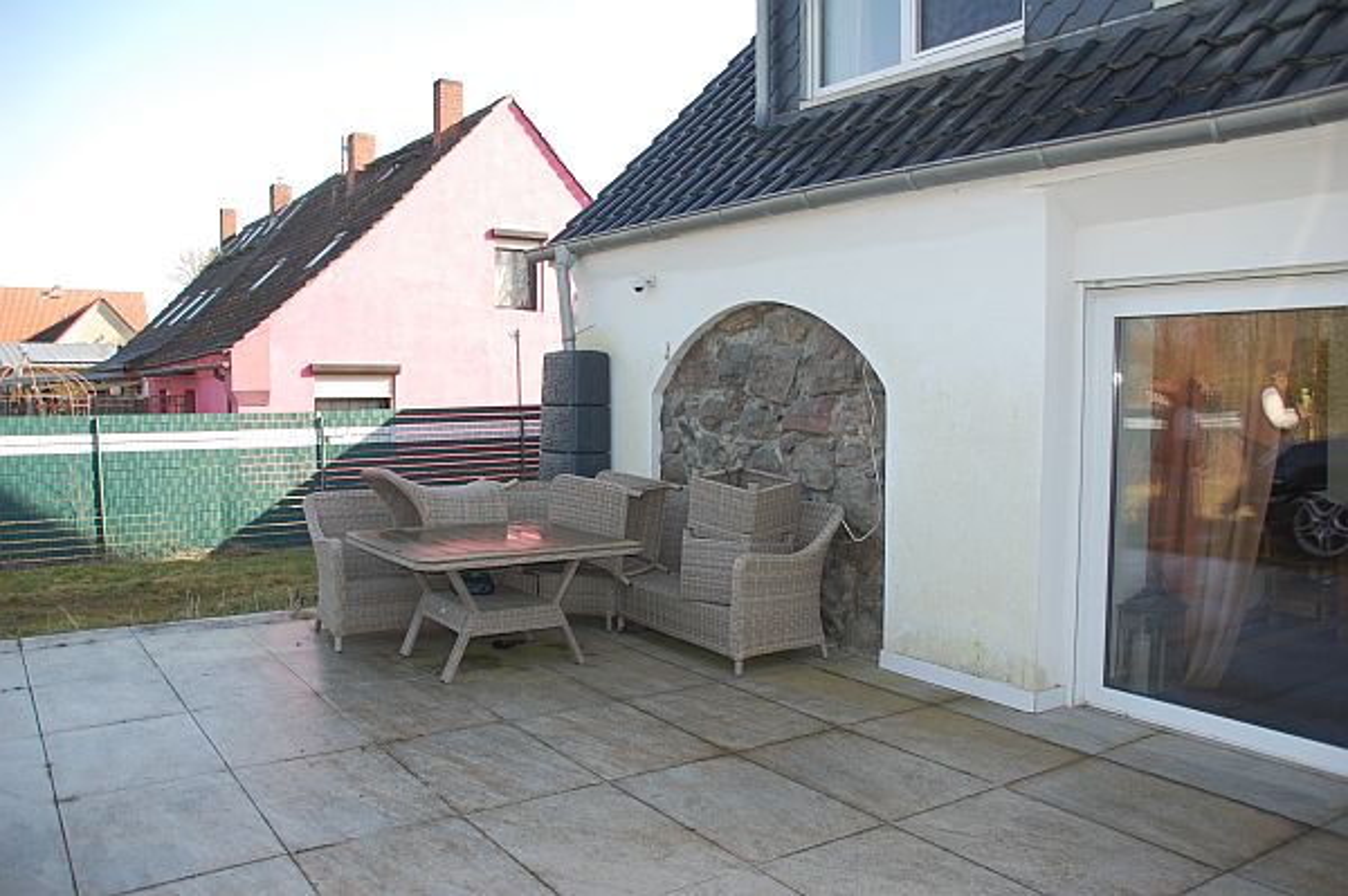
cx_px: 674
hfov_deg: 67.4
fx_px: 1010
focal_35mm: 27
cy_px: 448
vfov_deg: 47.9
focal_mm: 18
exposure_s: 1/500
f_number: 5
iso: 400
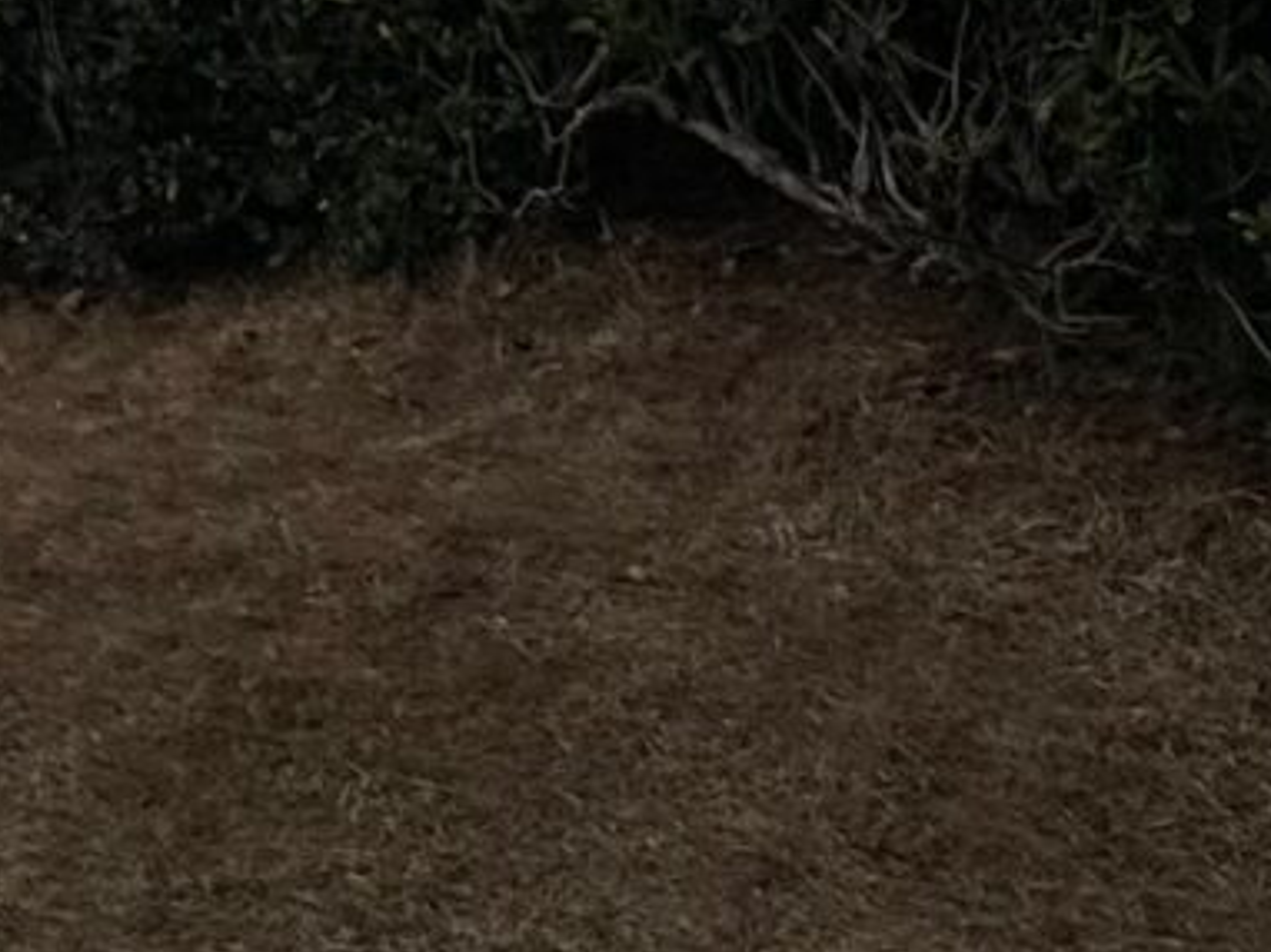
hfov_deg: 10.4
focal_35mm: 161
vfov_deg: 7.9
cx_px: -1887
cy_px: -1944
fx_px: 5908
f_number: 1.78
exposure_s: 1/3597
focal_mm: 6.86
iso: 80
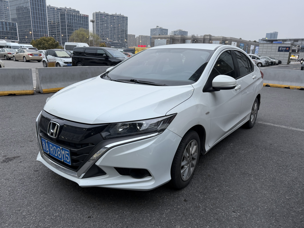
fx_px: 220
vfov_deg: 54.9
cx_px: 148
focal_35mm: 25
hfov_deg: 69.4
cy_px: 117
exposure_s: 1/106
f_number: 1.78
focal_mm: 6.76
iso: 200
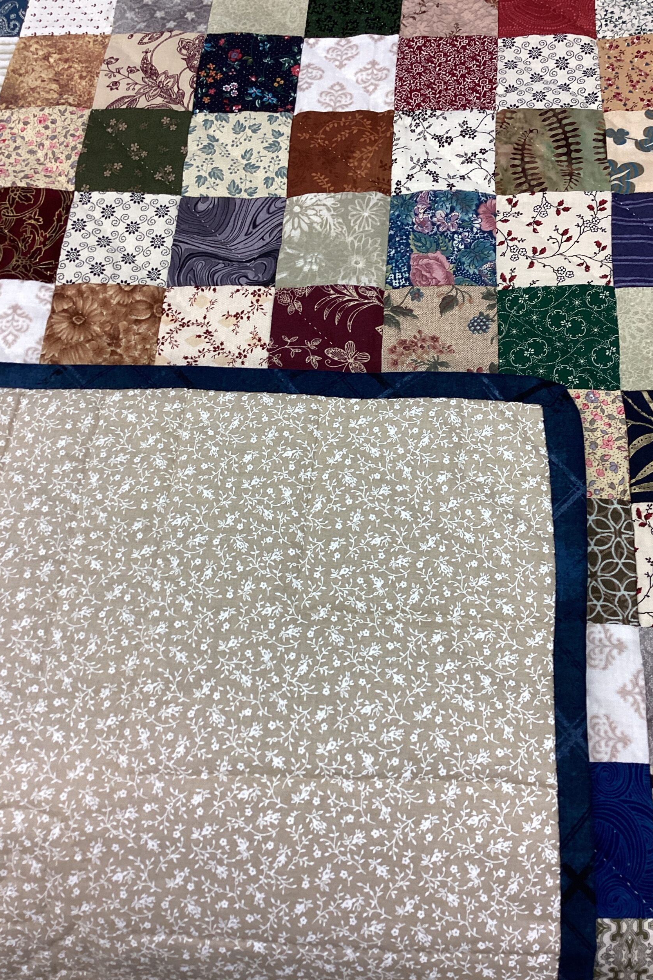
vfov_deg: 57.2
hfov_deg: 39.9
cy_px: 483
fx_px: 898
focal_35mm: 33
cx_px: 362
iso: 64
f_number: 2.4
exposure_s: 1/60
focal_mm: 3.3
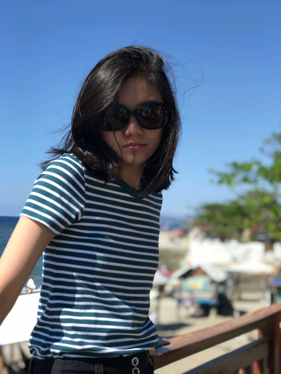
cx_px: 140
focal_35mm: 57
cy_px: 187
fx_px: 617
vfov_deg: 33.8
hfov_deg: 25.7
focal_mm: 6.6
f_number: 2.8
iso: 20
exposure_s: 1/547
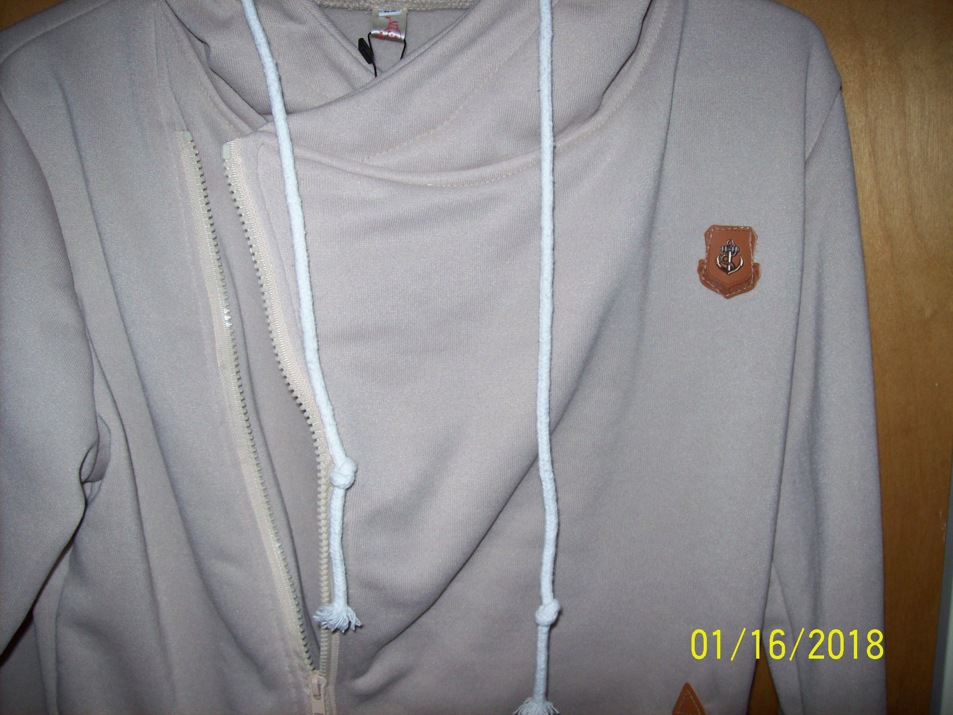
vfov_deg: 39.7
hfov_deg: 51.4
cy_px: 358
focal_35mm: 36
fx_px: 991
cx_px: 476
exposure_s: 1/64
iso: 80
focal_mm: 6
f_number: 2.7
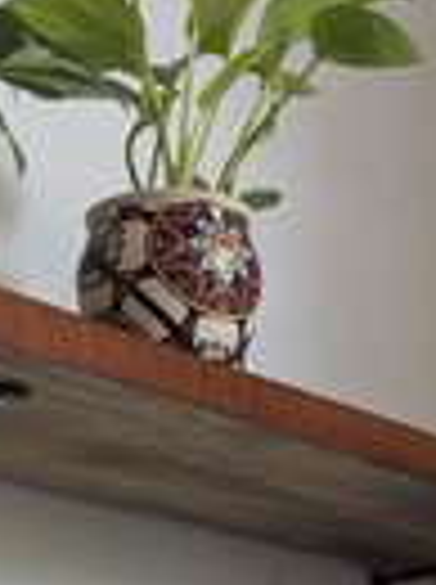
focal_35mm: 111
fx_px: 1870
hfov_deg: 13.2
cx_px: 85
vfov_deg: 16.6
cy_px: 785
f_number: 1.73
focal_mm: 4.38
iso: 161
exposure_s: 1/99.9
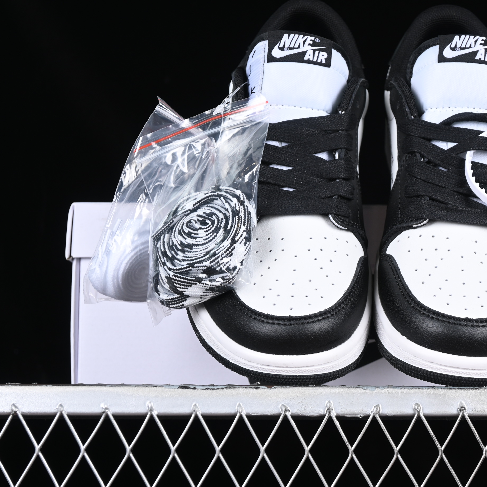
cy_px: 243
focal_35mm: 96
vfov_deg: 18.1
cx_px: 363
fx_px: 1528
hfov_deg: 18.0
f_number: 6.3
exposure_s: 1/60
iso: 160
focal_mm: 50
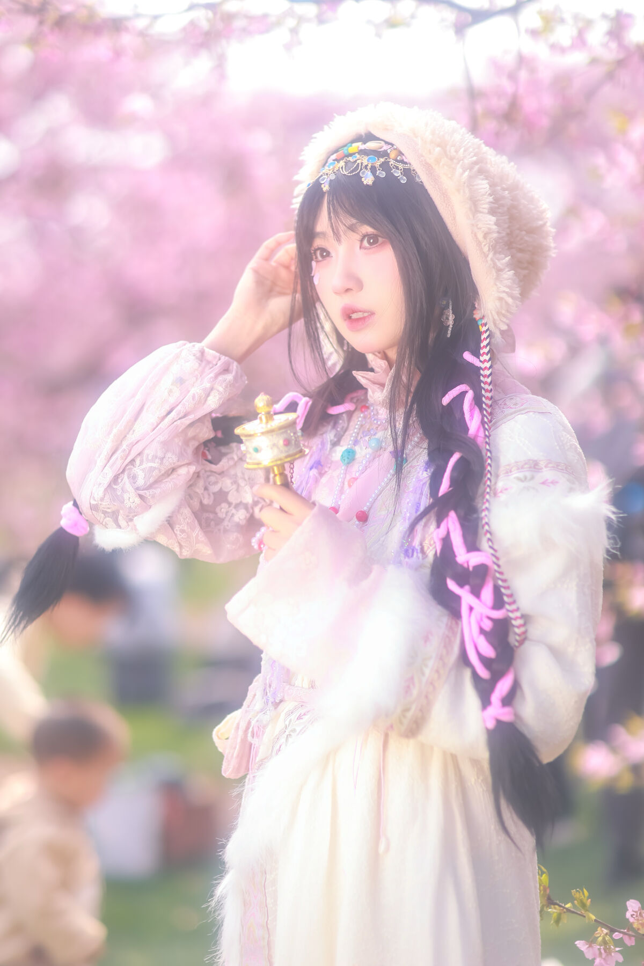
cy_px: 483
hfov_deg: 16.3
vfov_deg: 24.2
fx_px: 2254
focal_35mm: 84
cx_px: 322
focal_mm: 85
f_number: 1.6
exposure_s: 1/2000
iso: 100
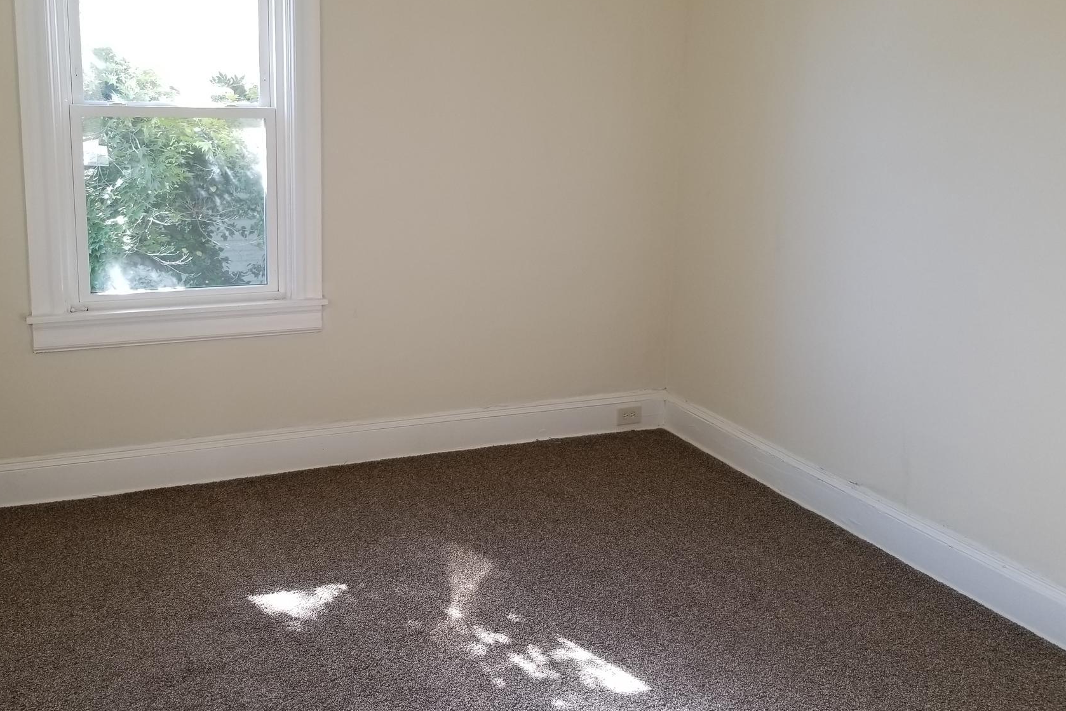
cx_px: 419
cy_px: 245
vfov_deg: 39.6
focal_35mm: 33
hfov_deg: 56.7
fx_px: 977
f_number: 1.7
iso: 64
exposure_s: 1/50
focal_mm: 4.25
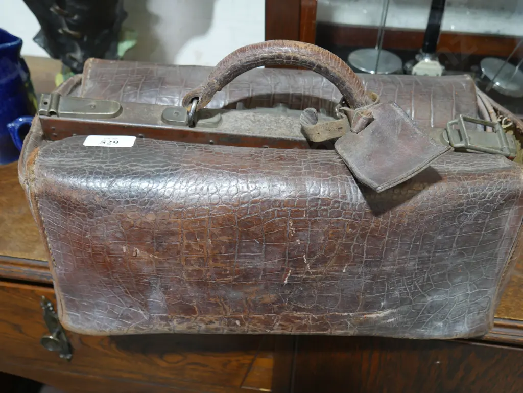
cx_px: 262
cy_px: 196
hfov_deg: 46.8
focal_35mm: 40
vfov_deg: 36.0
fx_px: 605
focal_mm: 20
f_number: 4.4
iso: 800
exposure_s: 1/60
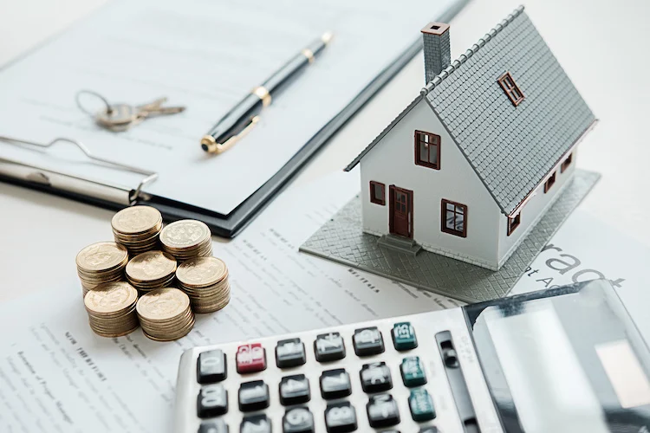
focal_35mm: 53
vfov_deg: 25.5
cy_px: 216
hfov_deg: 37.5
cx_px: 325
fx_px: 957
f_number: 4
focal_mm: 35
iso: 200
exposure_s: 1/125
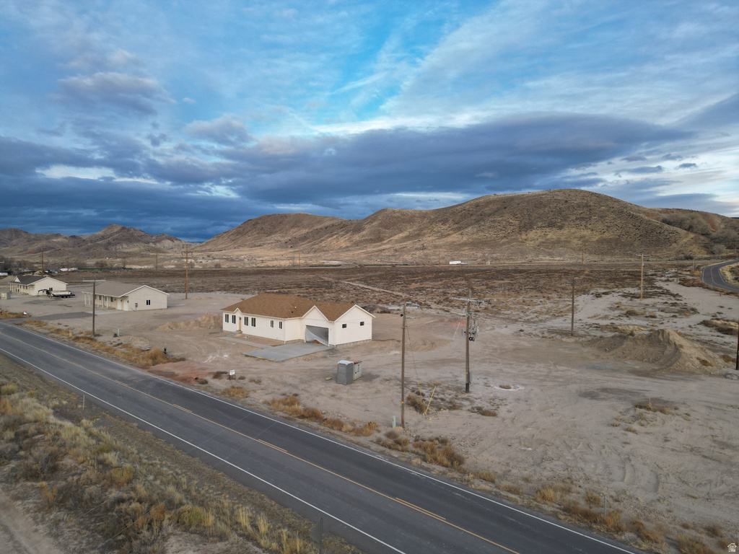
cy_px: 277
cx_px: 370
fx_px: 512
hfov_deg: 71.6
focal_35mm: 24
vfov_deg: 56.8
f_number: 1.7
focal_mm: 6.72
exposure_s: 1/400
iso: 100
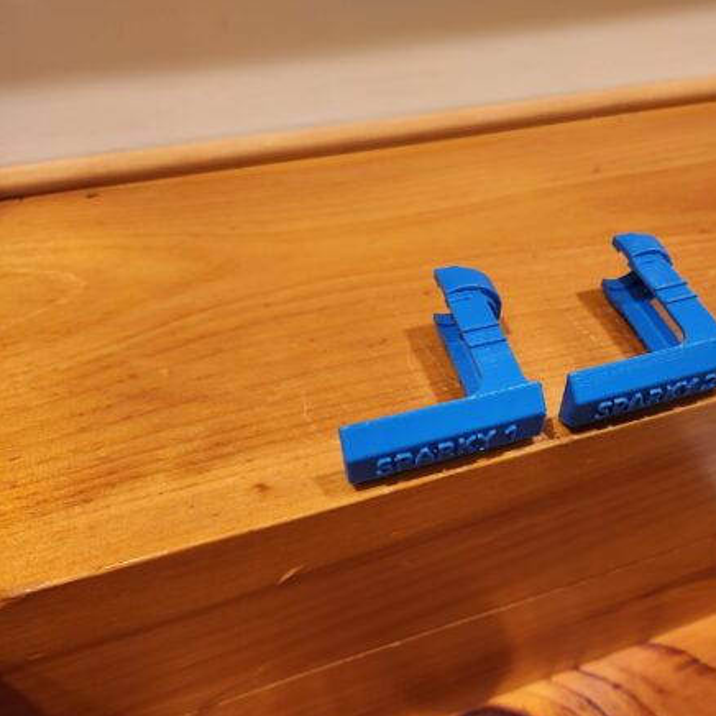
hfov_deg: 55.8
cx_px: 491
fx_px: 655
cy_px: 365
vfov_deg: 57.3
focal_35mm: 28
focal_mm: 5.4
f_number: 1.8
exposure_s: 1/120
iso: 320
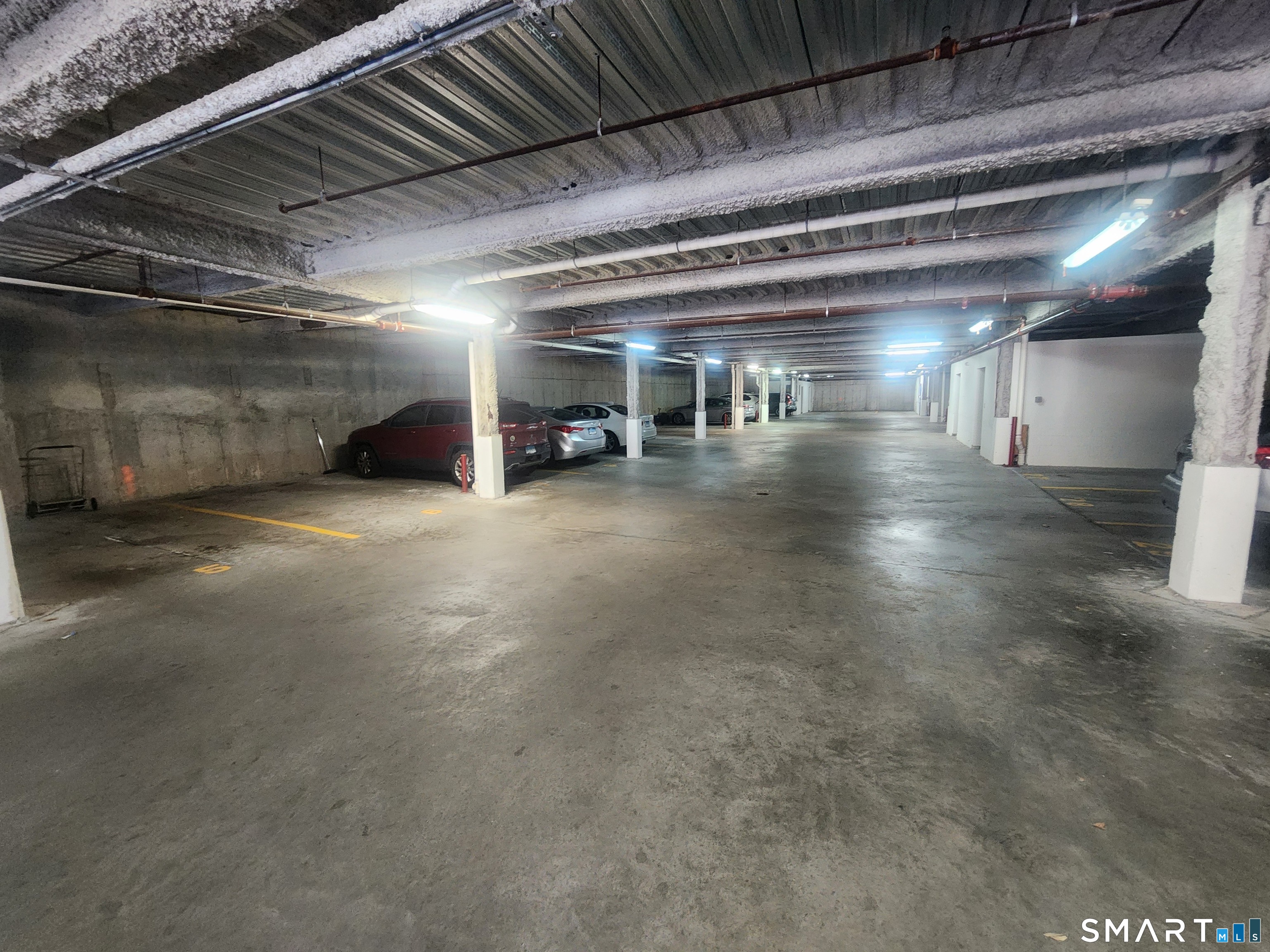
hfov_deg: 106.2
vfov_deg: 89.9
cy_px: 476
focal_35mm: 13
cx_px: 635
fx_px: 477
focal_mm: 2.2
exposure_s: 1/30
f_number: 2.2
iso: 640
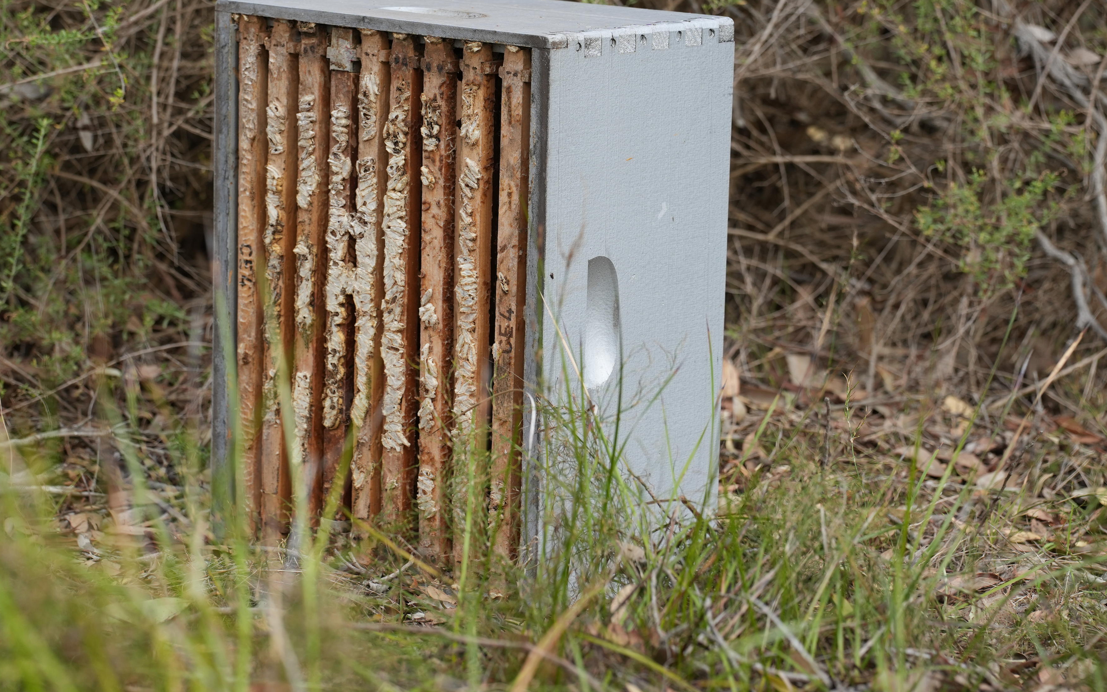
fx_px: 4495
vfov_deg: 8.8
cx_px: 430
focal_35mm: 149
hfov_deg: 14.0
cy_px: 333
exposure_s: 1/160
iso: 320
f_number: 4
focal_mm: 103
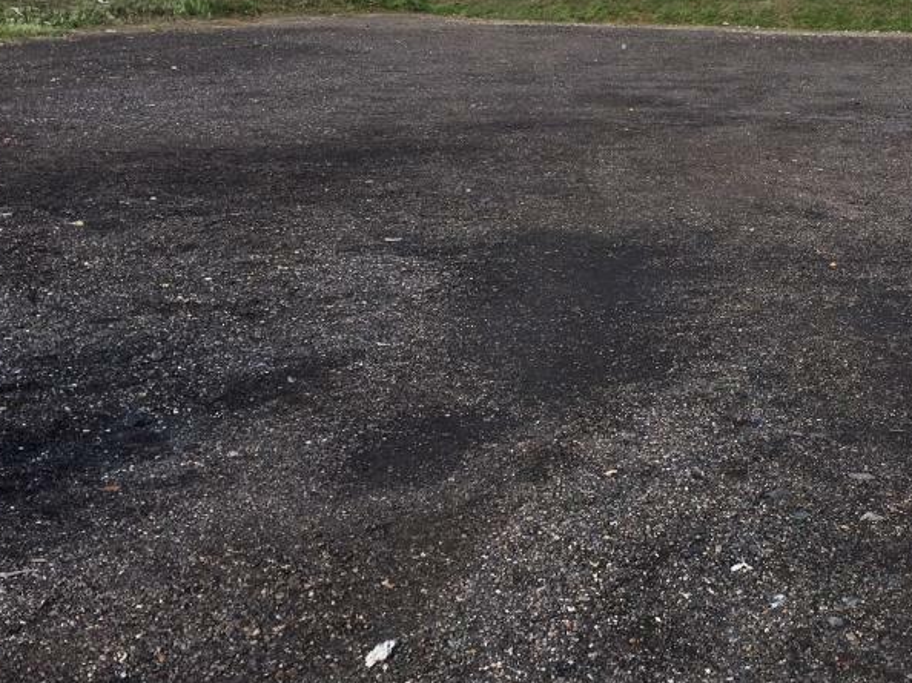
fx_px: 1317
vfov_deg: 29.0
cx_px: 714
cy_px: 270
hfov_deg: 37.0
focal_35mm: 50
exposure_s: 1/827
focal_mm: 4.15
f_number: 2.2
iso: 25
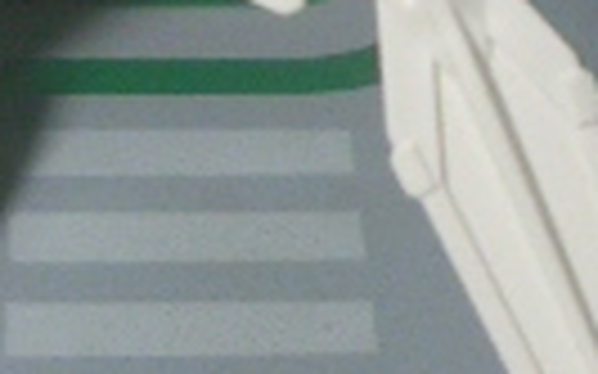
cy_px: -5
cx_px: 355
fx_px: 2900
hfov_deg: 11.8
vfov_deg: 7.3
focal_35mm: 178
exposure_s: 1/60
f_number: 2.6
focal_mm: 5.8
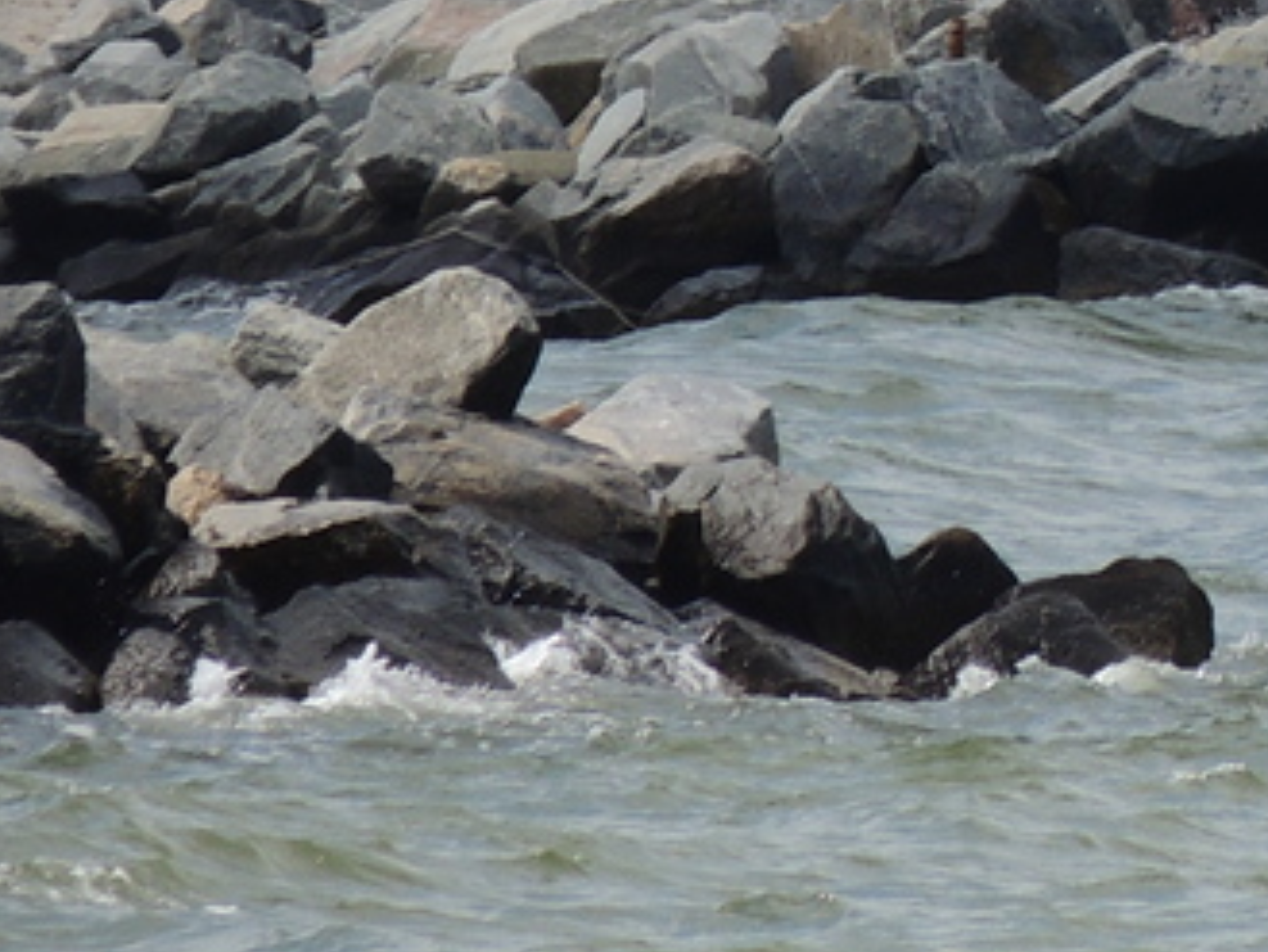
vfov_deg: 0.7
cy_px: -624
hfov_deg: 0.9
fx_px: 78308
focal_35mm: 2137
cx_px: 2212
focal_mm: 98.1
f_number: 4.9
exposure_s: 1/640
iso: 100
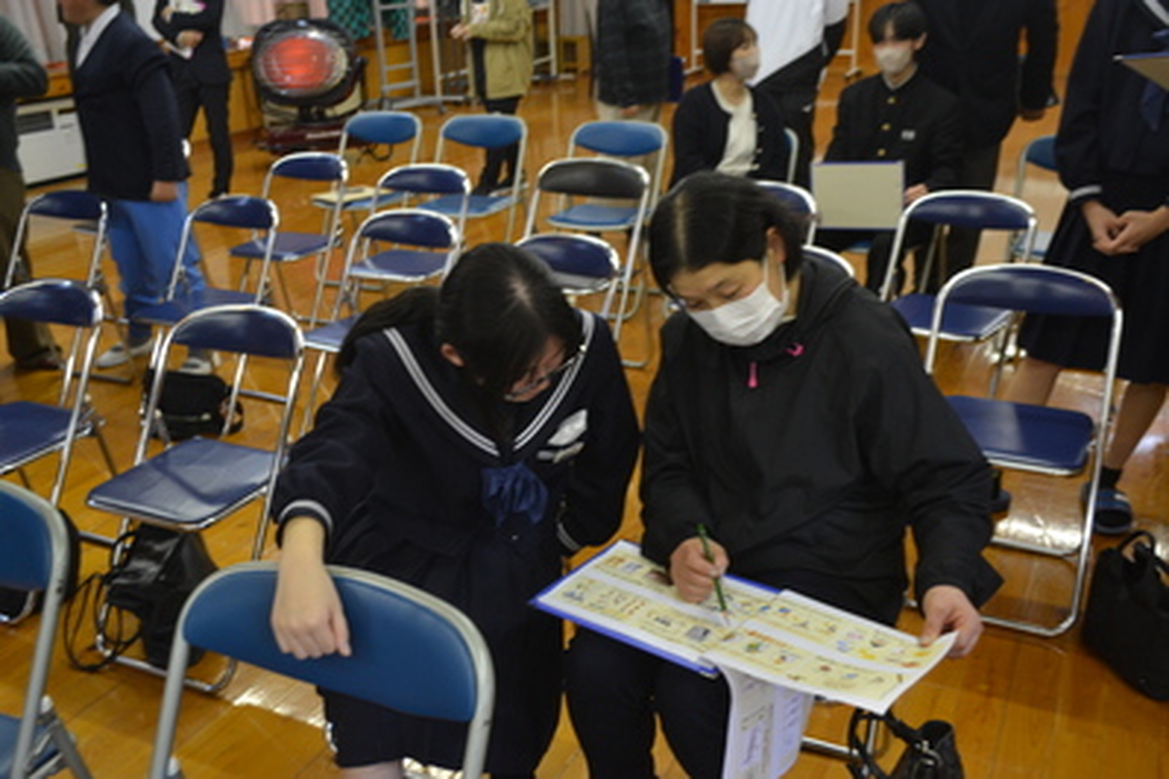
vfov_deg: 40.0
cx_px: 584
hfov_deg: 57.2
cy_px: 390
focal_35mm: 33
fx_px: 1071
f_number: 4
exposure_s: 1/60
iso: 1100
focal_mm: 22
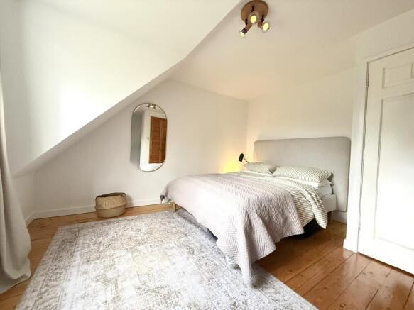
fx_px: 167
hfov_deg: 102.1
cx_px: 207
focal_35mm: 14
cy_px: 155
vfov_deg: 85.7
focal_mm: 2.22
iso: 320
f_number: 2.2
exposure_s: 1/99
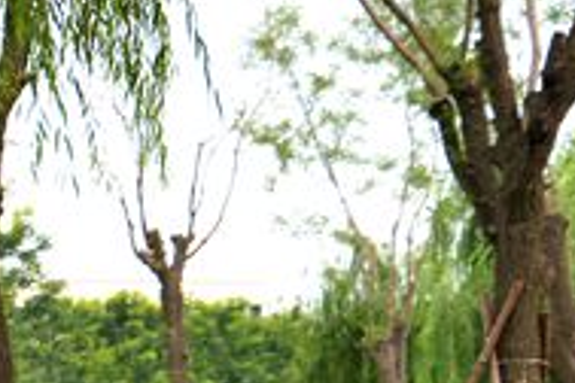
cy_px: 597
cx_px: -730
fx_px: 3210
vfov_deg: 6.7
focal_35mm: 201
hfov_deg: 9.3
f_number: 4.5
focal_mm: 38
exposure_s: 1/100
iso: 100
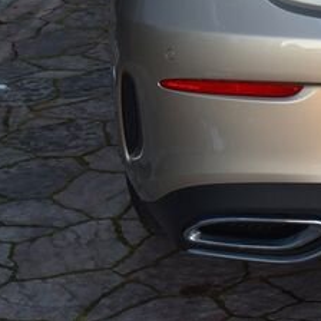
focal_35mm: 171
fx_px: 1794
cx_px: 500
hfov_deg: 9.9
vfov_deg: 9.9
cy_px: -166
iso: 500
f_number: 5.6
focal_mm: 44
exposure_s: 1/125
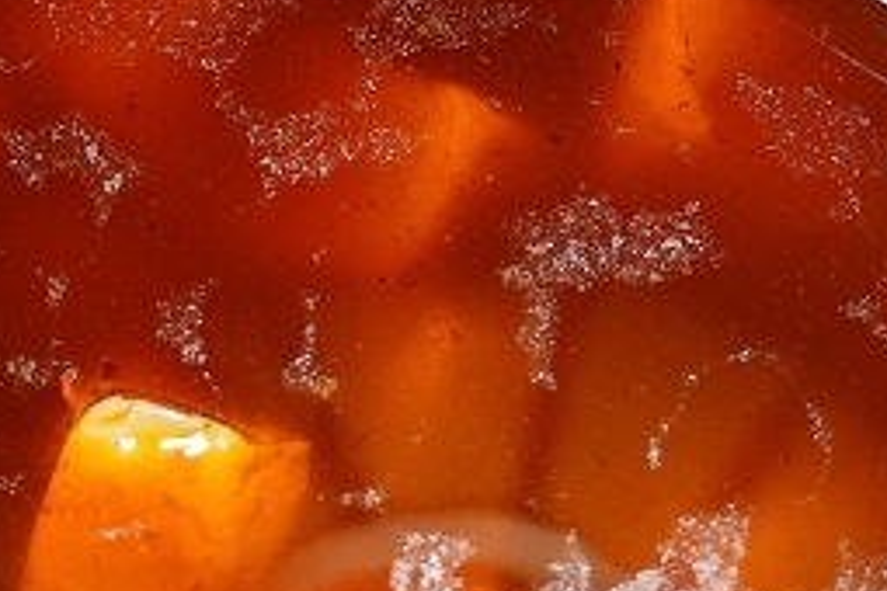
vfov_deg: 10.2
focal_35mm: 132
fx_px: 3252
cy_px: -167
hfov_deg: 15.5
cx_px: 501
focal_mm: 28
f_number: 3.2
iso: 1600
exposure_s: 1/160
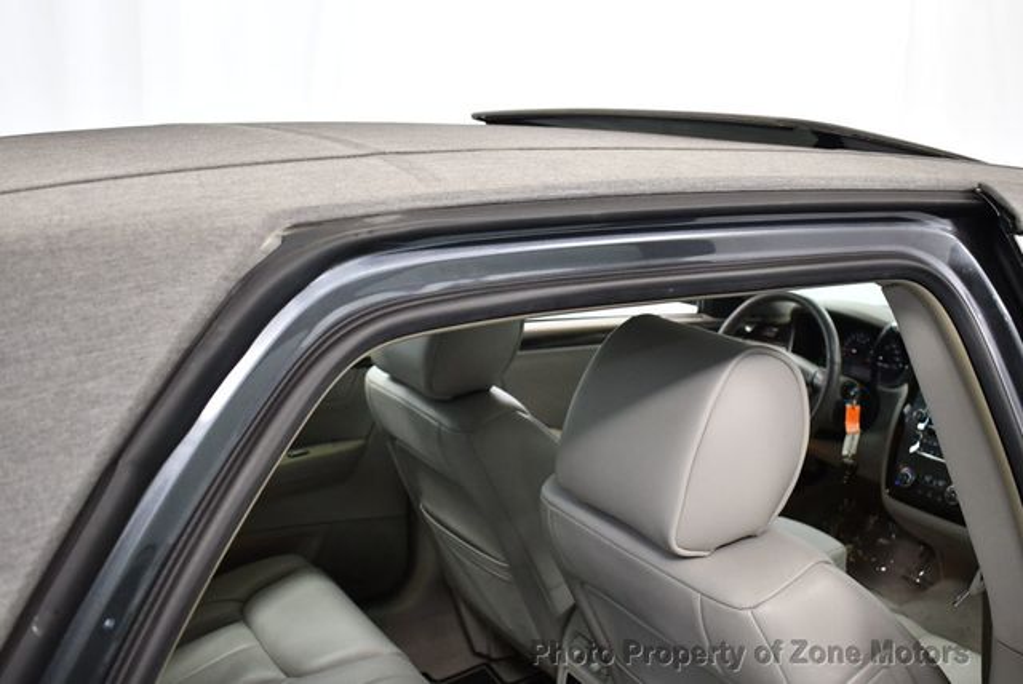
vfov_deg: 36.9
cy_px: 342
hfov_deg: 53.1
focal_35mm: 36
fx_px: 1024
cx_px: 512
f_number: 3.5
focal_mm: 18
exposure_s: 1/125
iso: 1400
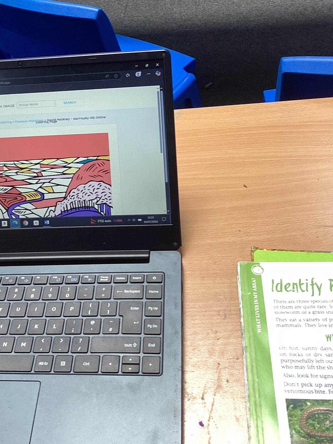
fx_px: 603
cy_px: 112
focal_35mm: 47
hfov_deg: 30.6
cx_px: 111
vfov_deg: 39.4
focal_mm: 3.3
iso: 50
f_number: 2.4
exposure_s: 1/50
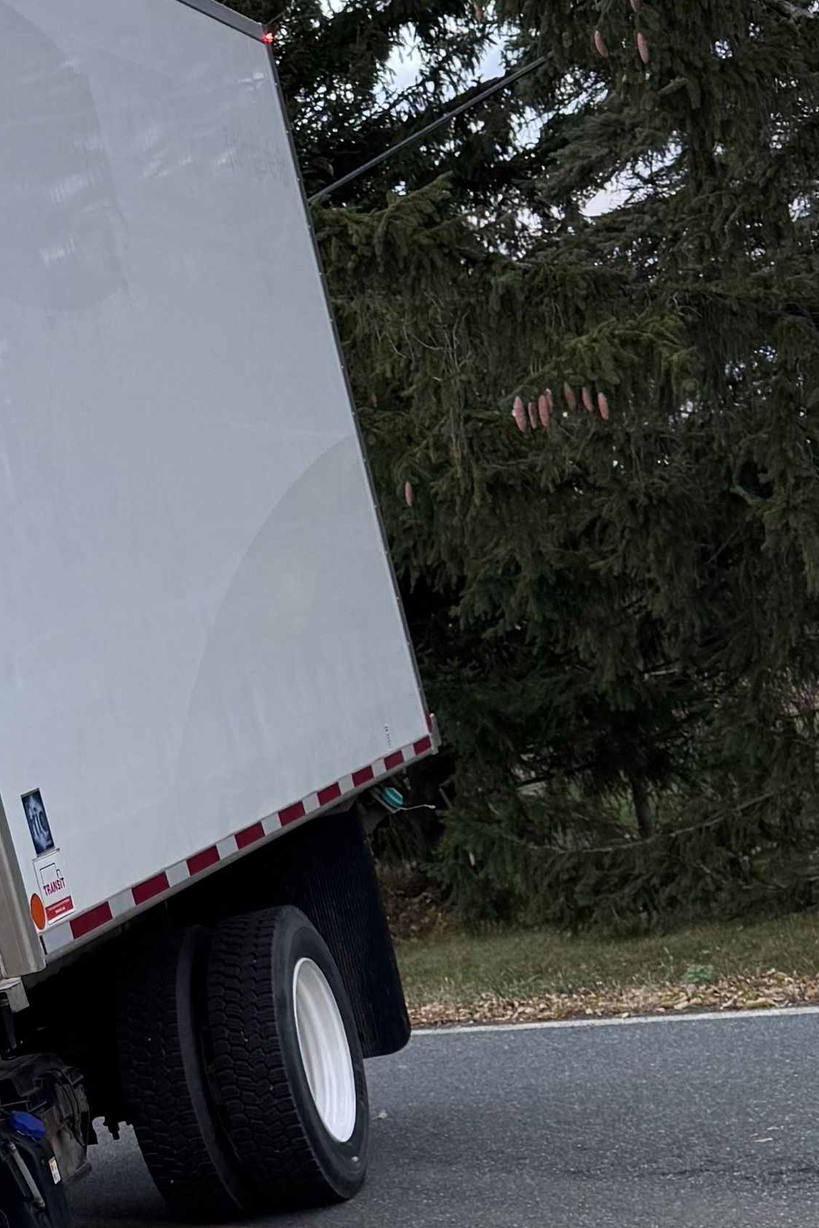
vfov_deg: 23.4
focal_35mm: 85
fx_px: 2900
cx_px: -372
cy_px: 1038
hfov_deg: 15.0
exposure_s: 1/121
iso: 100
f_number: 1.78
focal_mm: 6.76
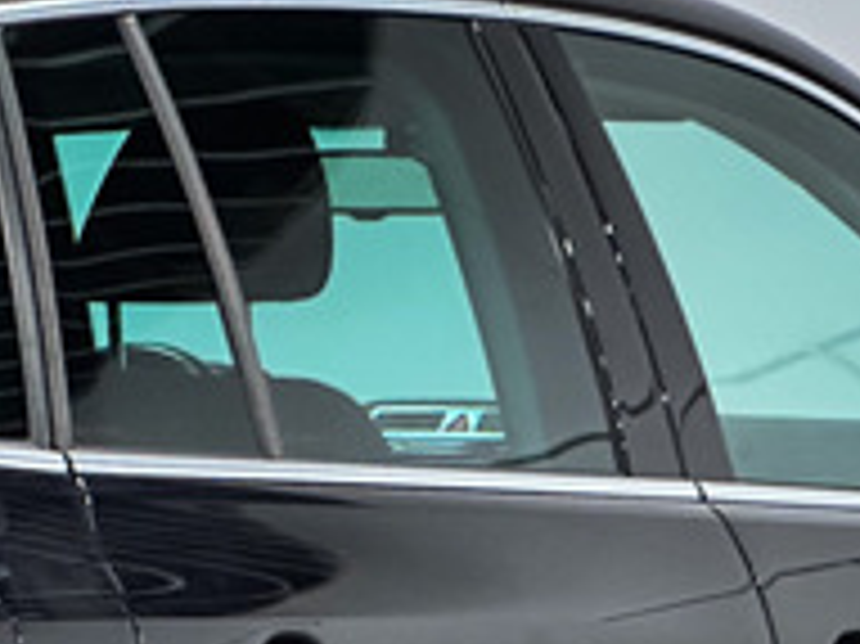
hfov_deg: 7.4
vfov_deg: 5.6
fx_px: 6505
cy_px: 919
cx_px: -522
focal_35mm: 262
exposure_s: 1/35
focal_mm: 9
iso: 800
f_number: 2.8
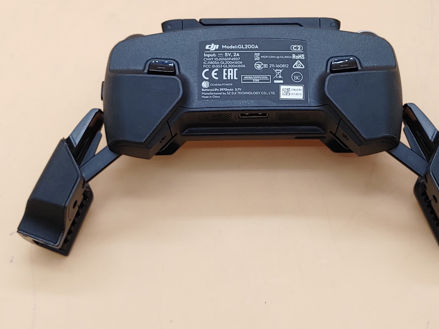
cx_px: 250
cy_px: 149
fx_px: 685
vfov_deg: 27.0
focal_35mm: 54
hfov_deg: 35.5
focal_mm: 4.36
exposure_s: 1/67
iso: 50
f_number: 1.8
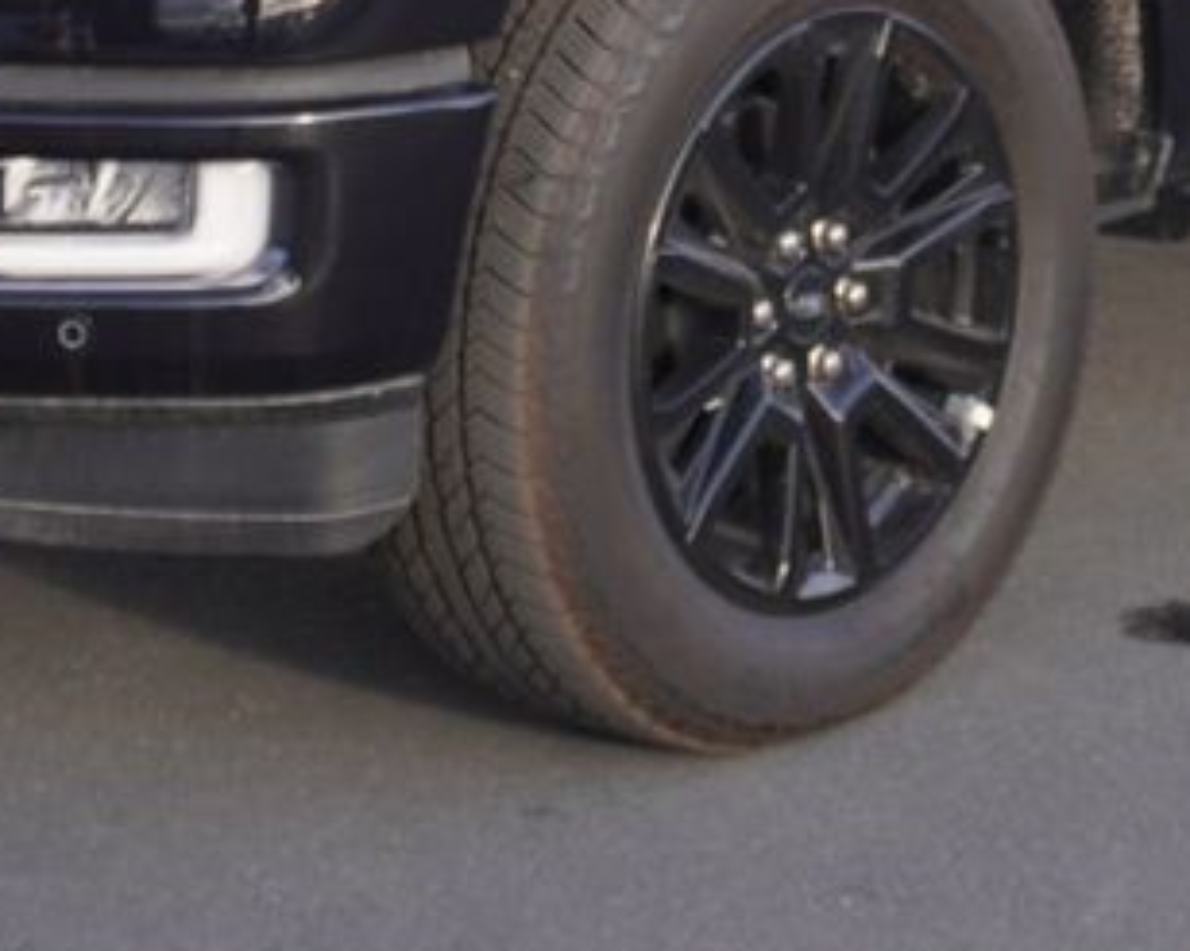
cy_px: -205
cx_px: 746
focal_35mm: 127
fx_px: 4455
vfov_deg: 11.9
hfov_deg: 15.2
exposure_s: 1/100
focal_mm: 27
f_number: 5.6
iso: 100
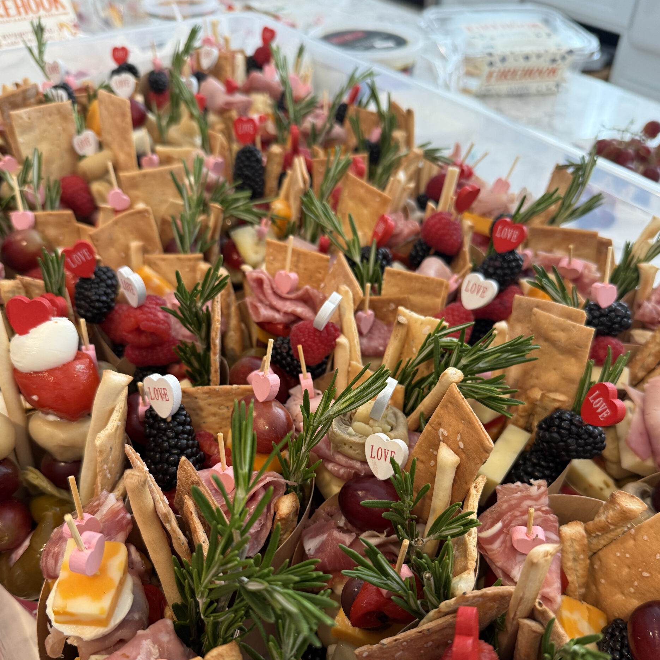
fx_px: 626
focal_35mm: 29
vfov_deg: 55.0
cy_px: 411
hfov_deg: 55.6
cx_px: 333
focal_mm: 6.76
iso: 200
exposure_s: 1/120
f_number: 1.78
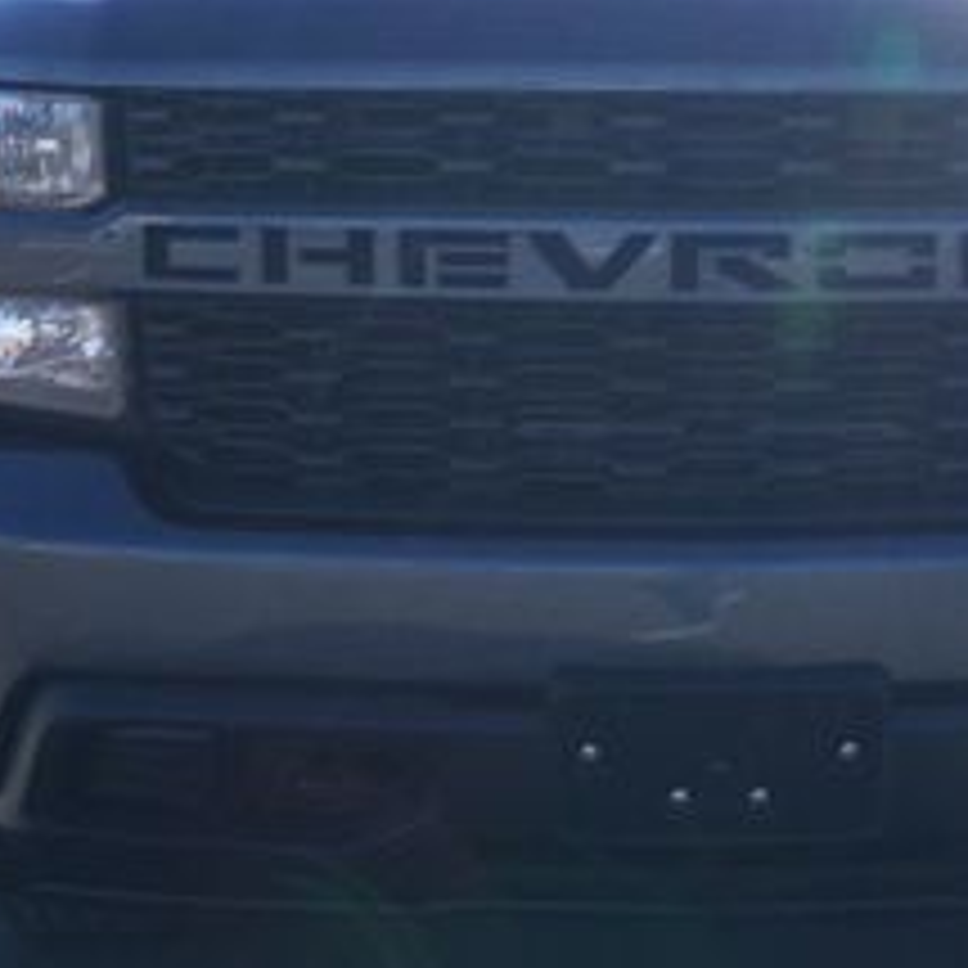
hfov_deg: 26.9
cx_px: 738
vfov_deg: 27.3
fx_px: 1993
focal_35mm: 63
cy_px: 500
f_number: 11.07
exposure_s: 1/60
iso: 127
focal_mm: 4.3
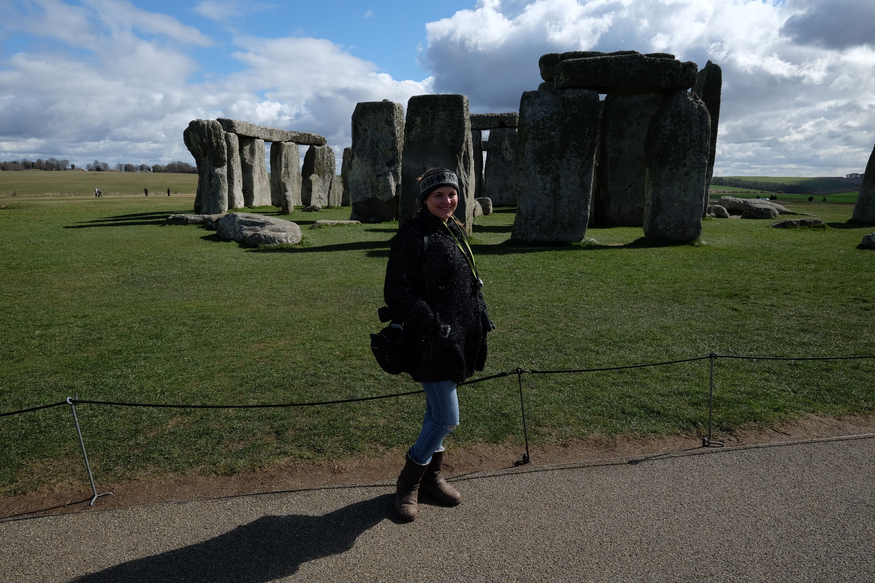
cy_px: 292
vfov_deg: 55.1
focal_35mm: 23
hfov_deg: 76.1
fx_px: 559
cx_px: 438
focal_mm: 15.1
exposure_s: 1/350
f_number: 10
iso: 200
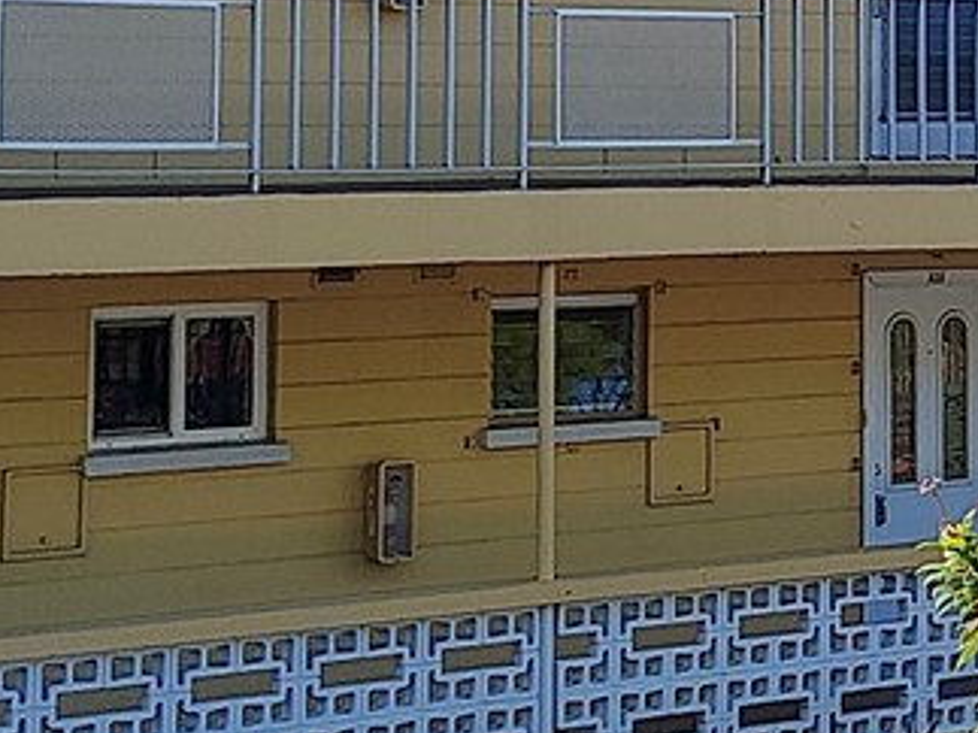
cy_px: -145
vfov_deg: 11.7
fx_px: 3502
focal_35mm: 124
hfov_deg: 15.5
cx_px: 1084
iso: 101
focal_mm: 4.15
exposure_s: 1/2056
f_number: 1.5
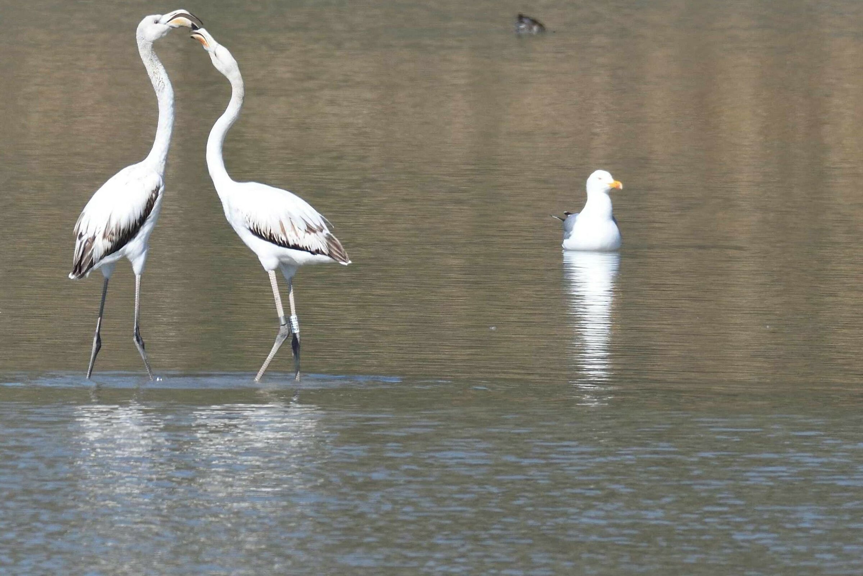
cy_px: 288
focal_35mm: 750
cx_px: 432
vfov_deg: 1.8
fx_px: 17981
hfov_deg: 2.7
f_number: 8
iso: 400
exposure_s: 1/1250
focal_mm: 500
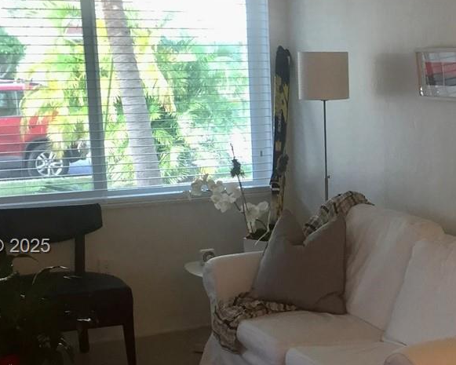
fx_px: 1053
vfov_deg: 19.6
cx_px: 434
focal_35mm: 78
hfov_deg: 23.6
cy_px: 247
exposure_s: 1/30
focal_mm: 4.15
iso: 64
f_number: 2.2
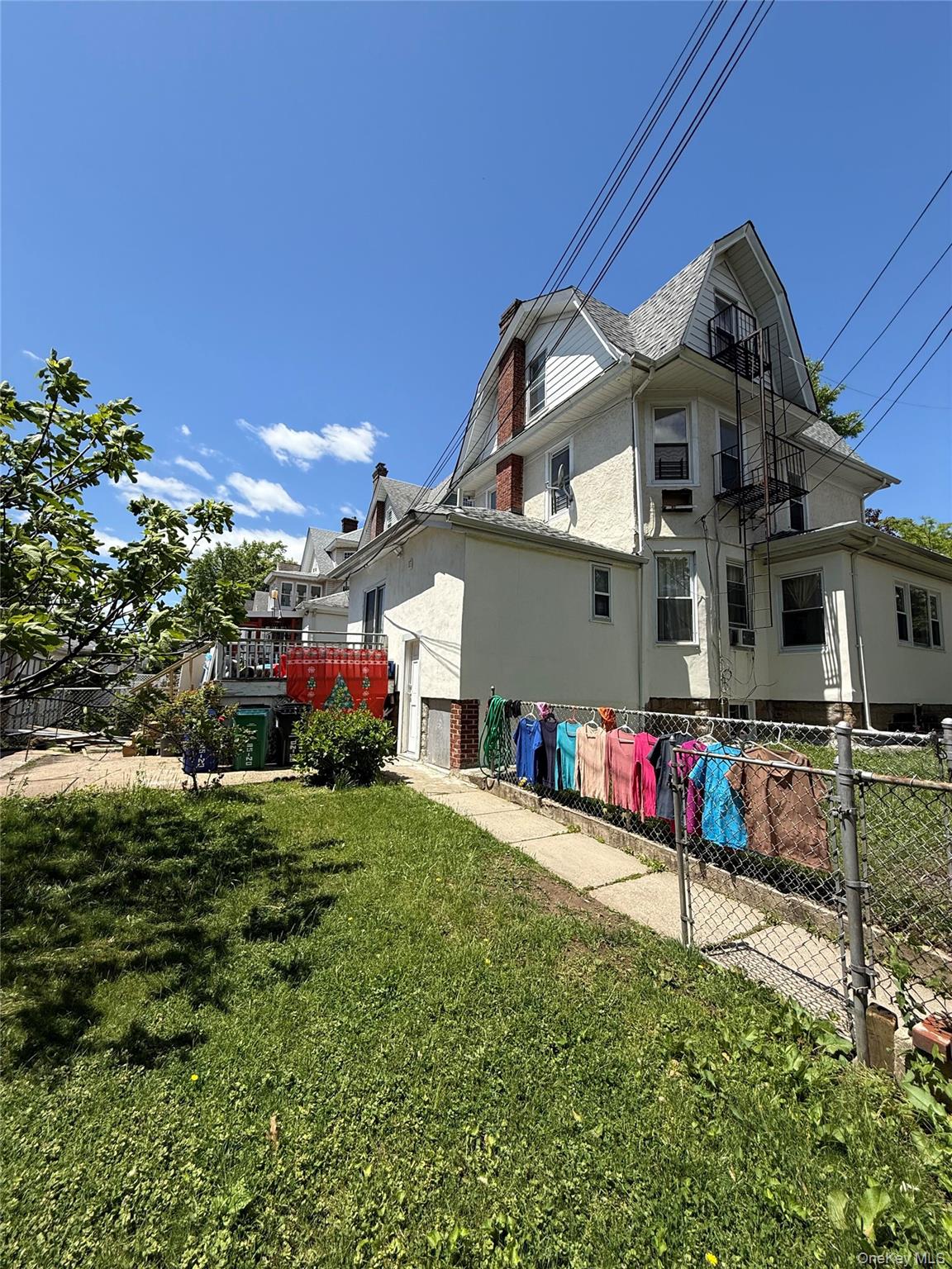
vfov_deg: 102.1
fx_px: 513
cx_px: 476
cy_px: 634
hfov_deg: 85.7
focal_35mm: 14
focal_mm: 2.22
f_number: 2.2
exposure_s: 1/1961
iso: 50
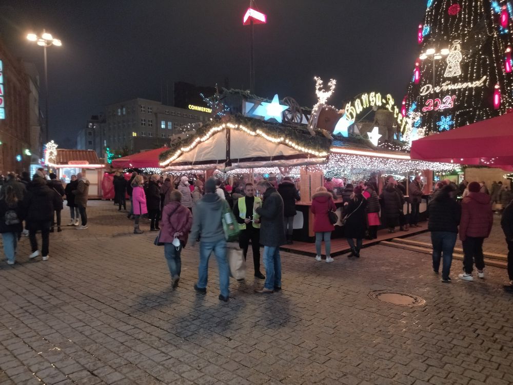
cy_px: 192
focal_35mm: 27
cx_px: 256
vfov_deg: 51.4
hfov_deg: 65.3
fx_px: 400
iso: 233
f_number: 1.79
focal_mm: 4.74
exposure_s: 1/25
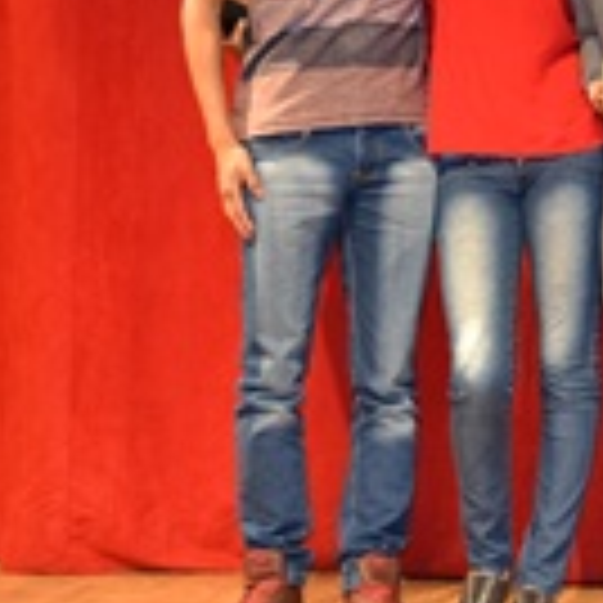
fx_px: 1951
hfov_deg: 16.9
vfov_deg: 17.3
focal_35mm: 99
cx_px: 711
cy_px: 70
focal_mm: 26
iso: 720
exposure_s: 1/60
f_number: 4.2
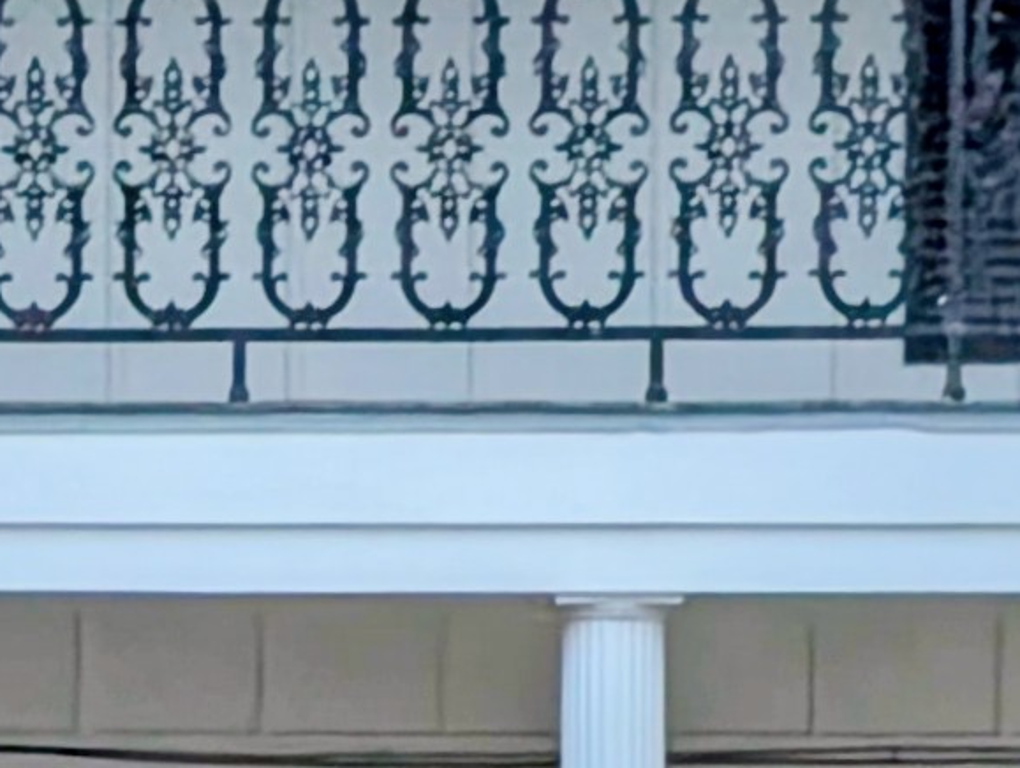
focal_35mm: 166
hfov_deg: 11.7
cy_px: 958
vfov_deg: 8.8
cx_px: -69
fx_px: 4898
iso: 524
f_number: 1.68
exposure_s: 1/17.9
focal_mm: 6.9
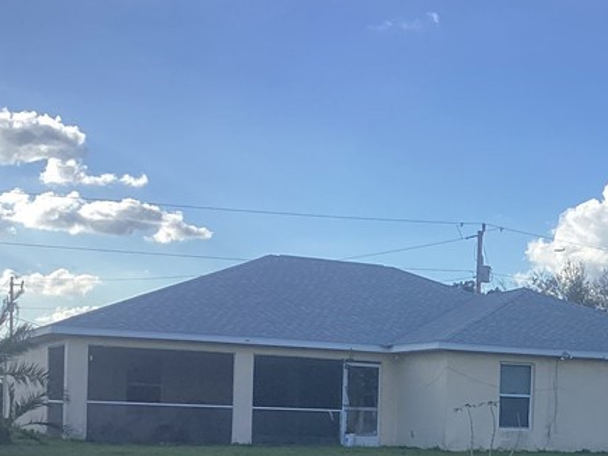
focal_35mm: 73
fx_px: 1282
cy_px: 442
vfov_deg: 19.6
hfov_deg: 25.5
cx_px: 598
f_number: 2.4
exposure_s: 1/994
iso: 25
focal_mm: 3.3
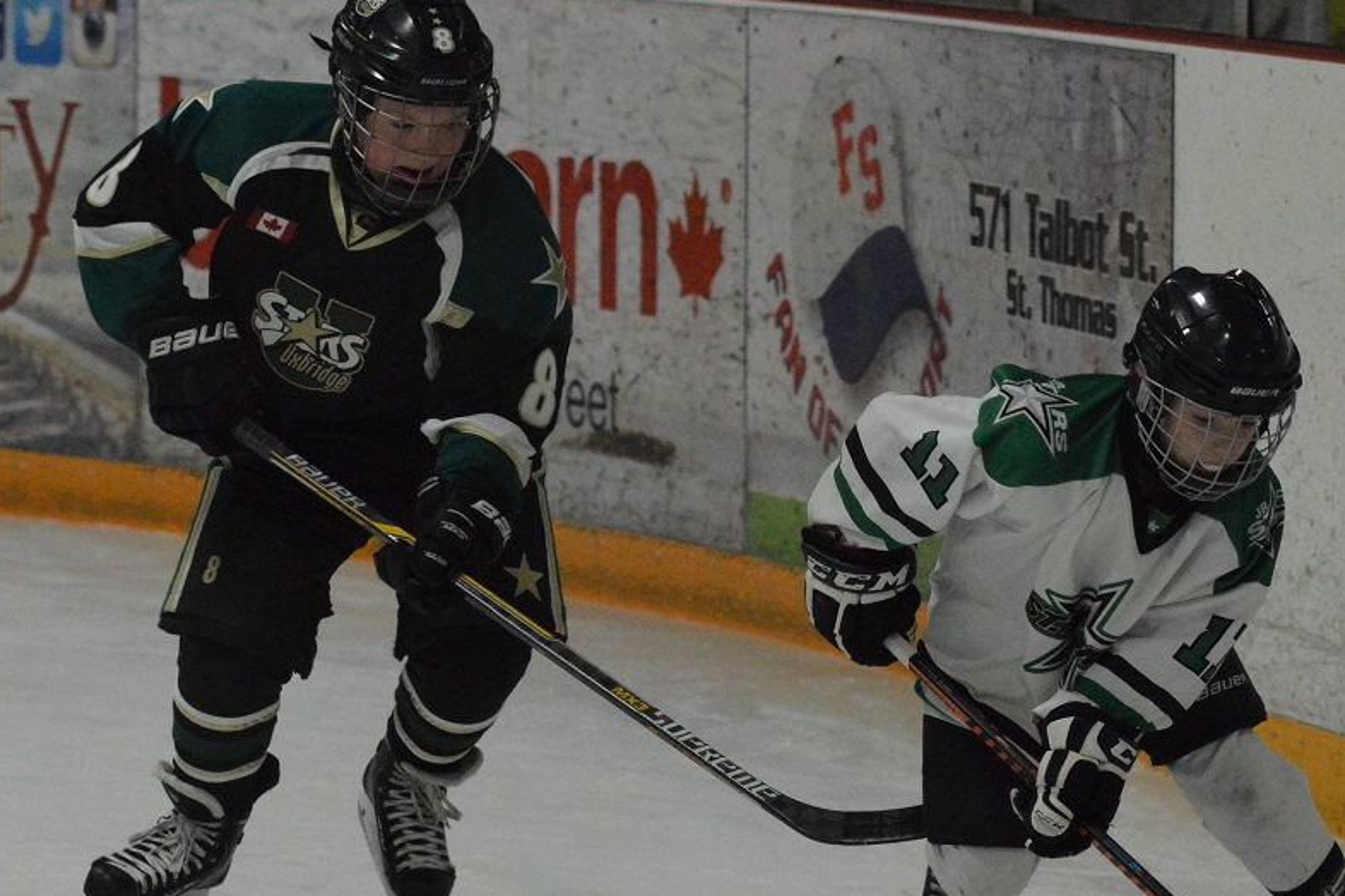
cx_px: 839
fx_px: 8032
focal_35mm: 215
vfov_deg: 6.4
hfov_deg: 9.6
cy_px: 575
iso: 3200
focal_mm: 100
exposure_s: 1/800
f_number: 4
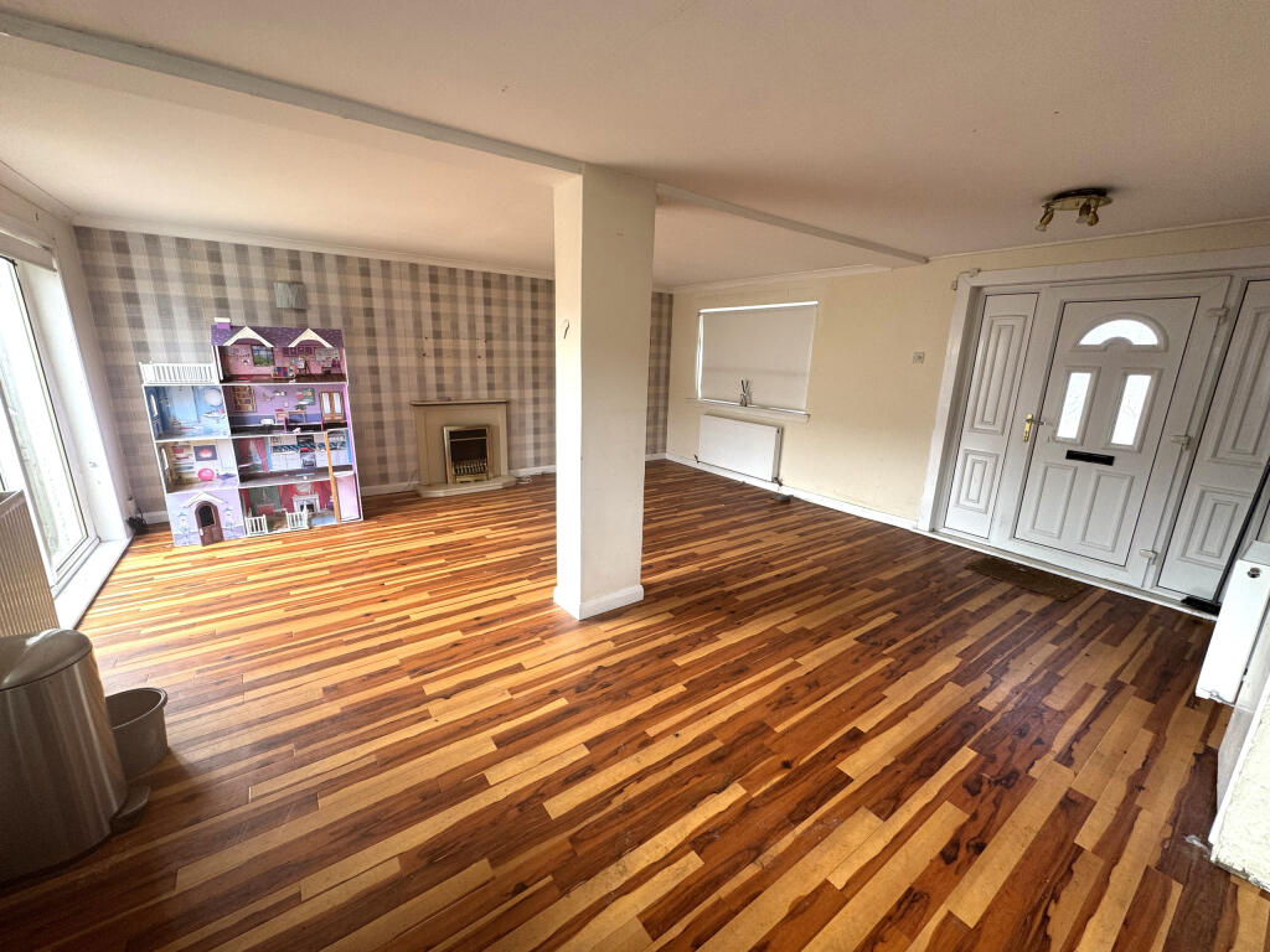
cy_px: 476
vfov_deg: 85.7
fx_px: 514
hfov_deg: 102.1
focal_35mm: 14
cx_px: 635
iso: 100
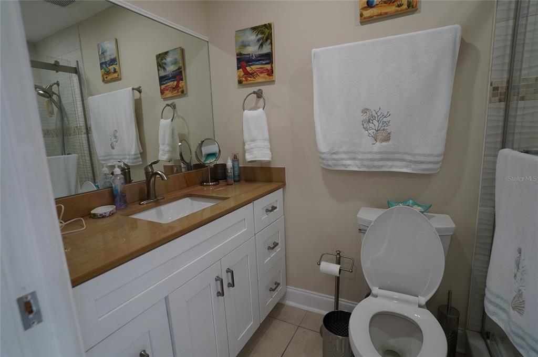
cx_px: 269
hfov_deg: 93.3
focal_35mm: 17
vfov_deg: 70.3
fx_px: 254
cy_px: 178
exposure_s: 1/160
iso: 800
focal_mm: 17
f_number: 4
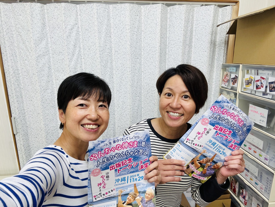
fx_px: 183
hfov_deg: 73.9
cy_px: 104
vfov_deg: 58.9
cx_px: 138
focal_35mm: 23
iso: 80
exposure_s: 1/60
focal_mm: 2.69
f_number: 1.9
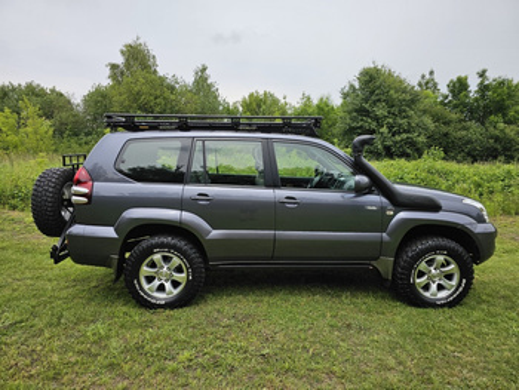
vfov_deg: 58.9
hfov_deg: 73.9
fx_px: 345
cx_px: 260
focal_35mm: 23
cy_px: 195
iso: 20
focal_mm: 6.3
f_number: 1.7
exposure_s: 1/1170
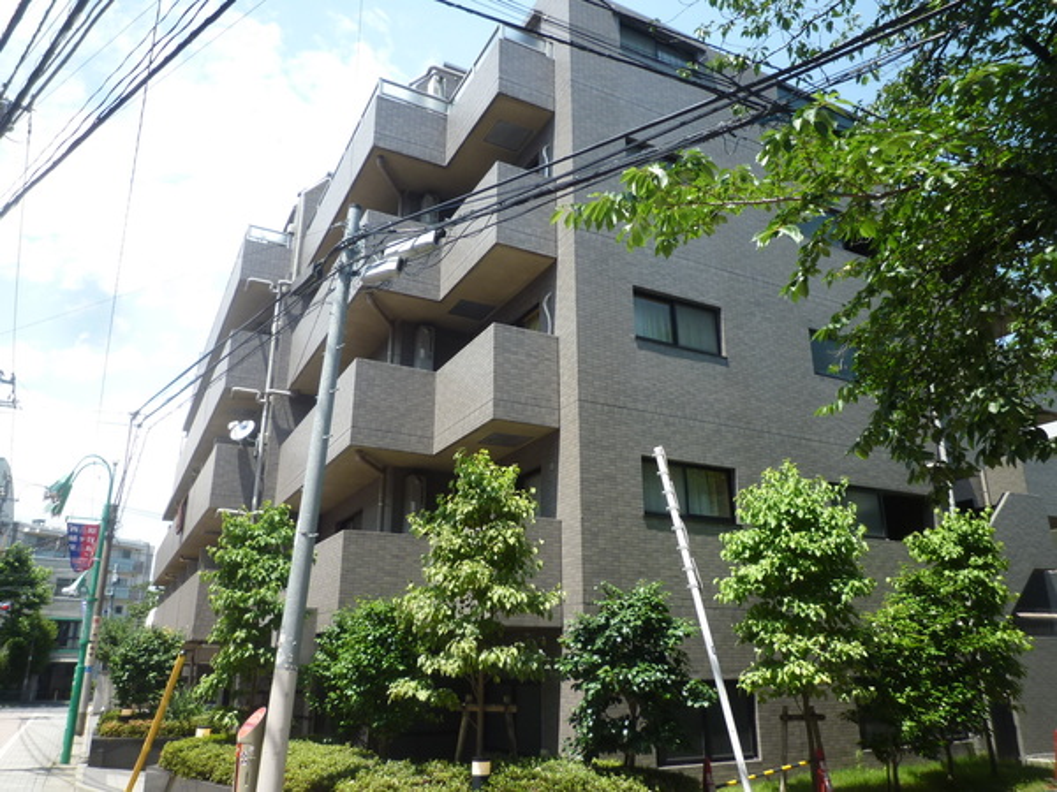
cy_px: 396
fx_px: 763
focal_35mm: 25
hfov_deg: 69.4
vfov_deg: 54.9
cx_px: 528
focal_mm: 4.4
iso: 80
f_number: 2.8
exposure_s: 1/400
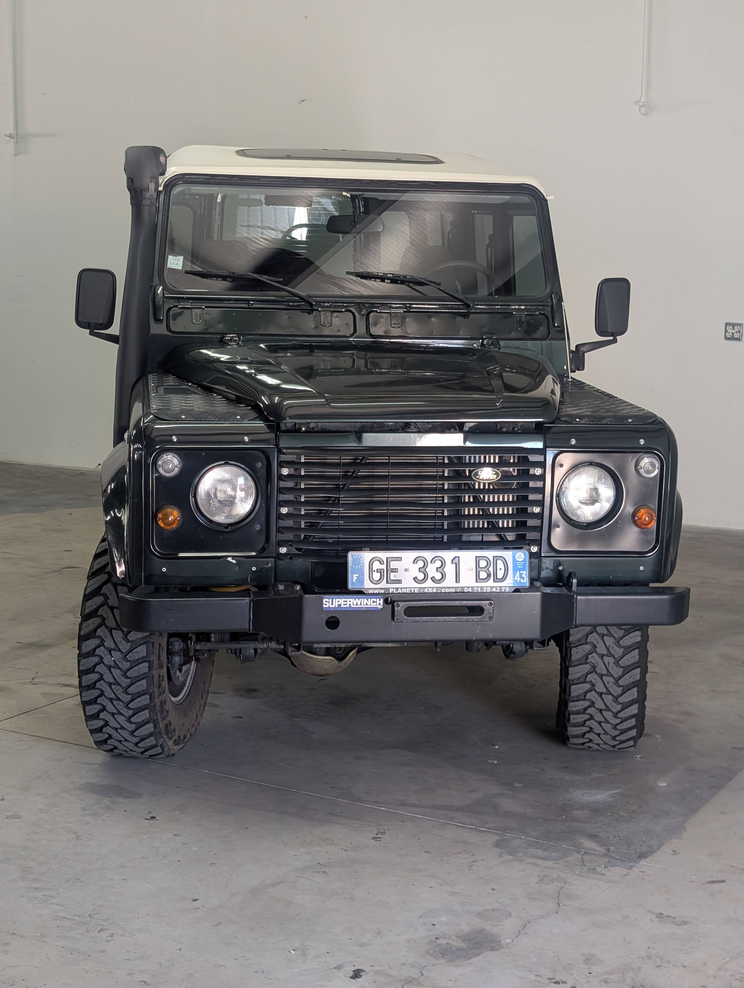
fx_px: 1401
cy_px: 494
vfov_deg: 38.9
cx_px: 372
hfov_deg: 29.7
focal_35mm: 49
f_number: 1.68
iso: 63
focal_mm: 6.9
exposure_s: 1/40
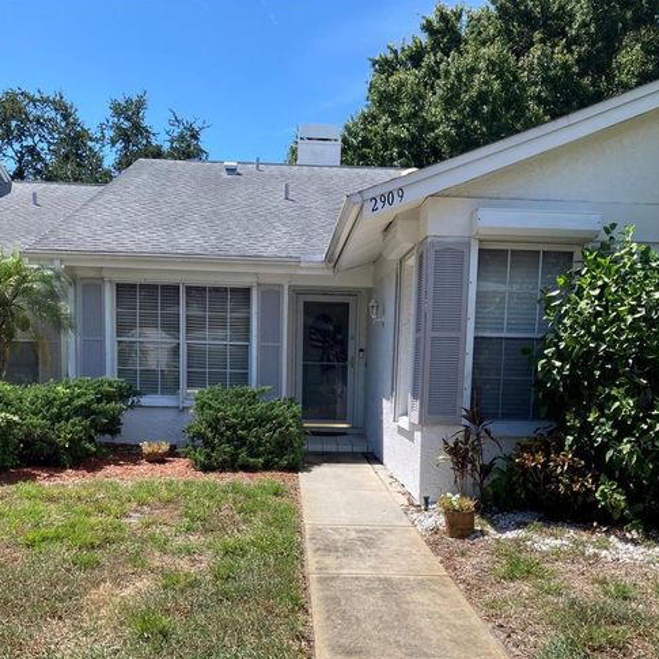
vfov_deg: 47.6
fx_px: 732
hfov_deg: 48.4
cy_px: 445
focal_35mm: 34
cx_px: 323
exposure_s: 1/1453
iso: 20
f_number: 1.8
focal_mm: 3.99
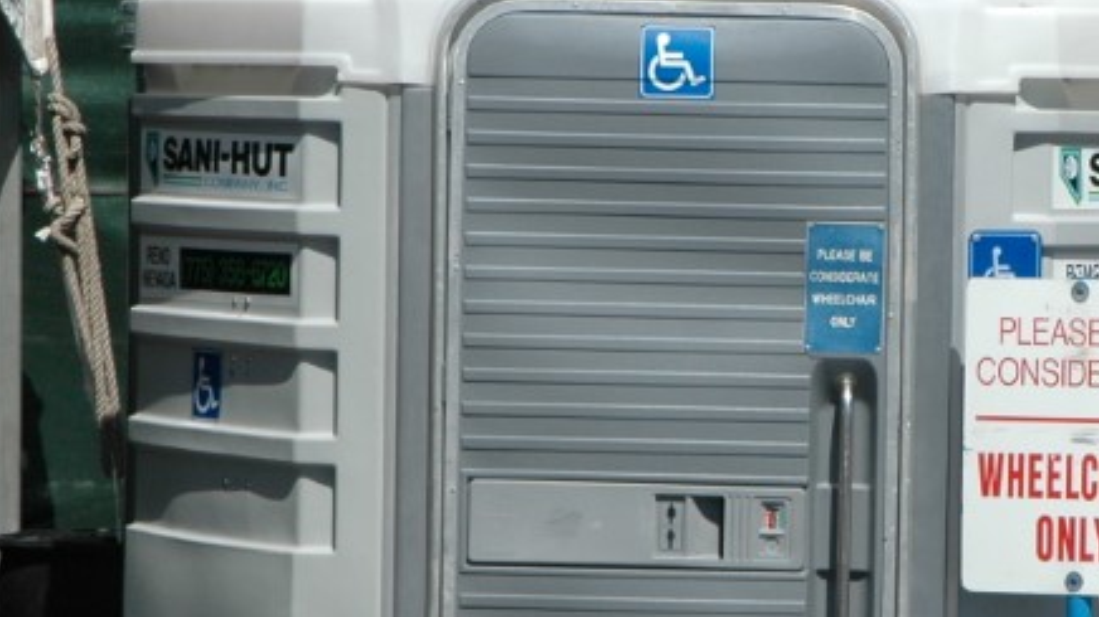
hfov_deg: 8.3
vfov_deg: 4.7
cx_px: 962
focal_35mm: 258
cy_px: 317
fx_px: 7517
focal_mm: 62
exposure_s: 1/400
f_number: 10
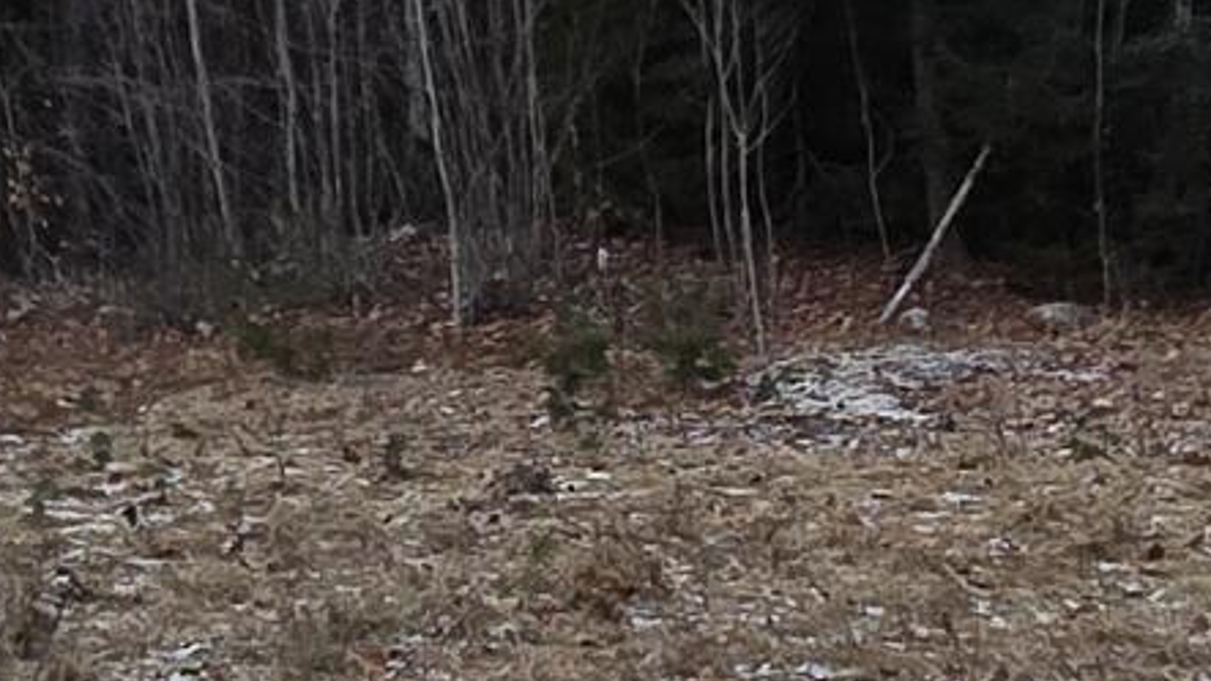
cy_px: 383
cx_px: 607
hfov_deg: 22.2
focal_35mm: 96
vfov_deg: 12.6
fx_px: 3082
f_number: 2.2
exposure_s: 1/135
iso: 50
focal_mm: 2.2
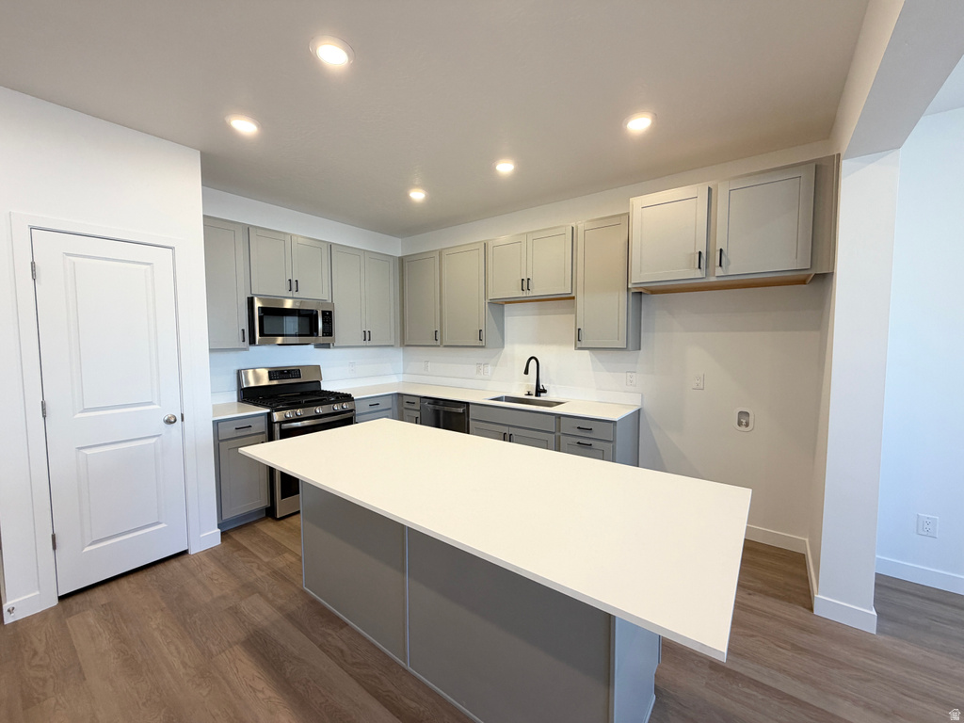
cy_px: 362
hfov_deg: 102.1
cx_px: 482
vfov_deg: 85.7
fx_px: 390
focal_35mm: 14
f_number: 2.2
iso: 100
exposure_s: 1/120
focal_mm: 2.22
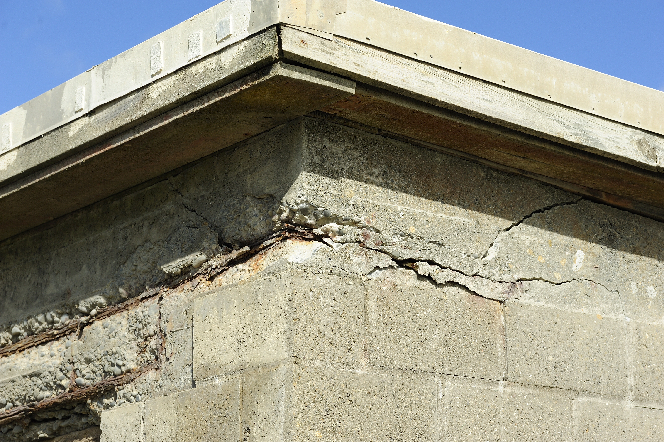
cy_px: 221
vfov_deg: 13.0
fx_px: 1935
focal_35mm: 105
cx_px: 332
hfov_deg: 19.5
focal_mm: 105
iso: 320
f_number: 9
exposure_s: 1/640
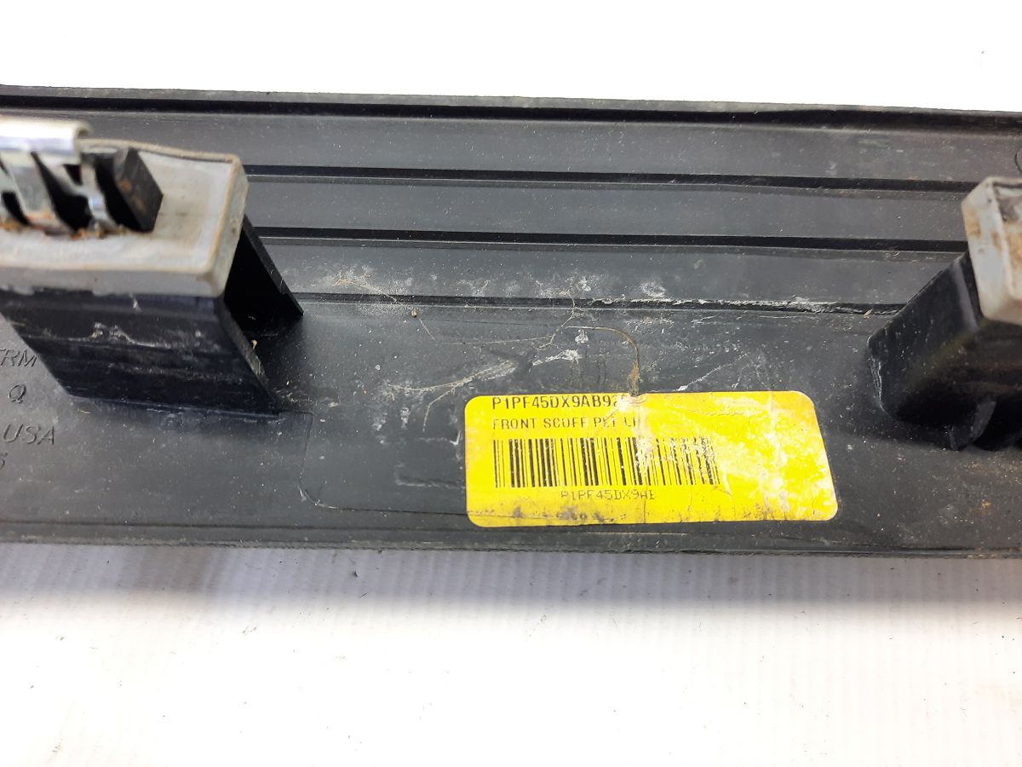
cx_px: 511
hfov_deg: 69.4
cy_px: 384
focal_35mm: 25
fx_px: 738
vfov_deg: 54.9
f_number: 2
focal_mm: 4.6
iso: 125
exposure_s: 1/50
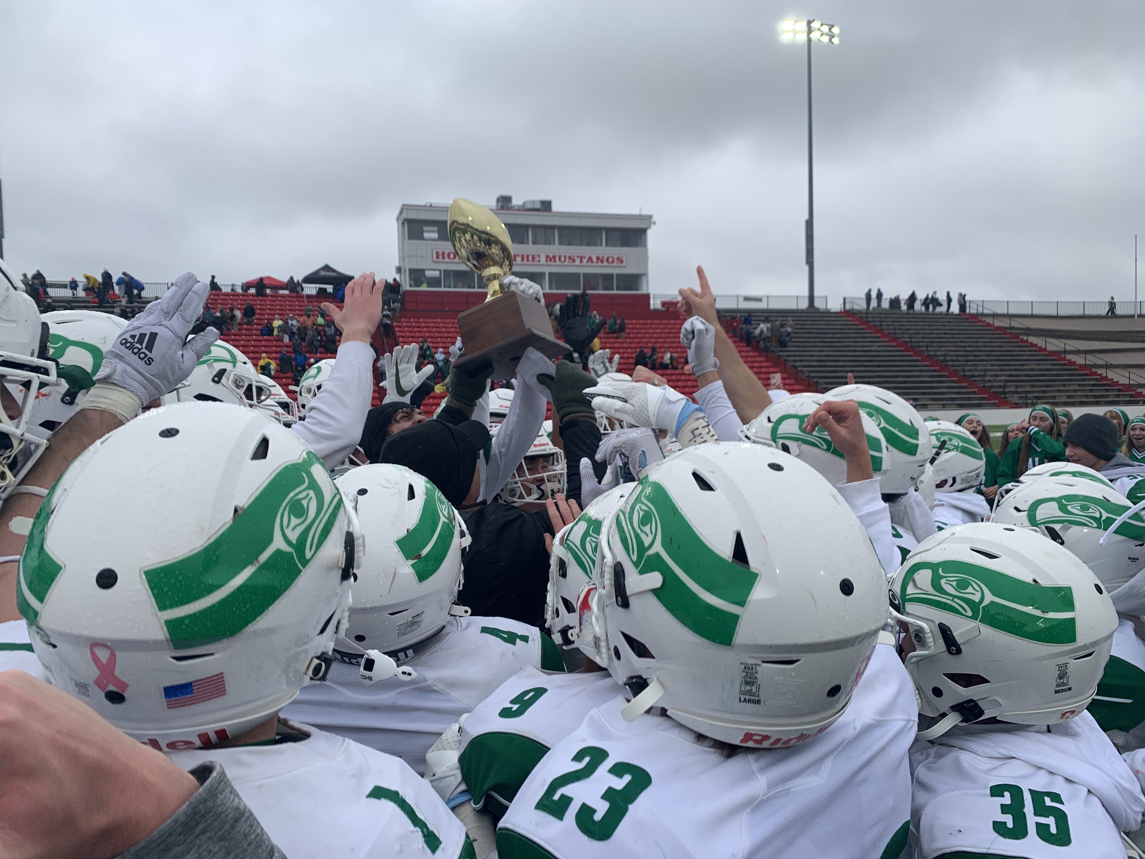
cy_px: 430
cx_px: 572
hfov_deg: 67.3
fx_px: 860
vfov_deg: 53.1
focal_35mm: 26
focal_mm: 4.25
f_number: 1.8
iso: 25
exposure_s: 1/879
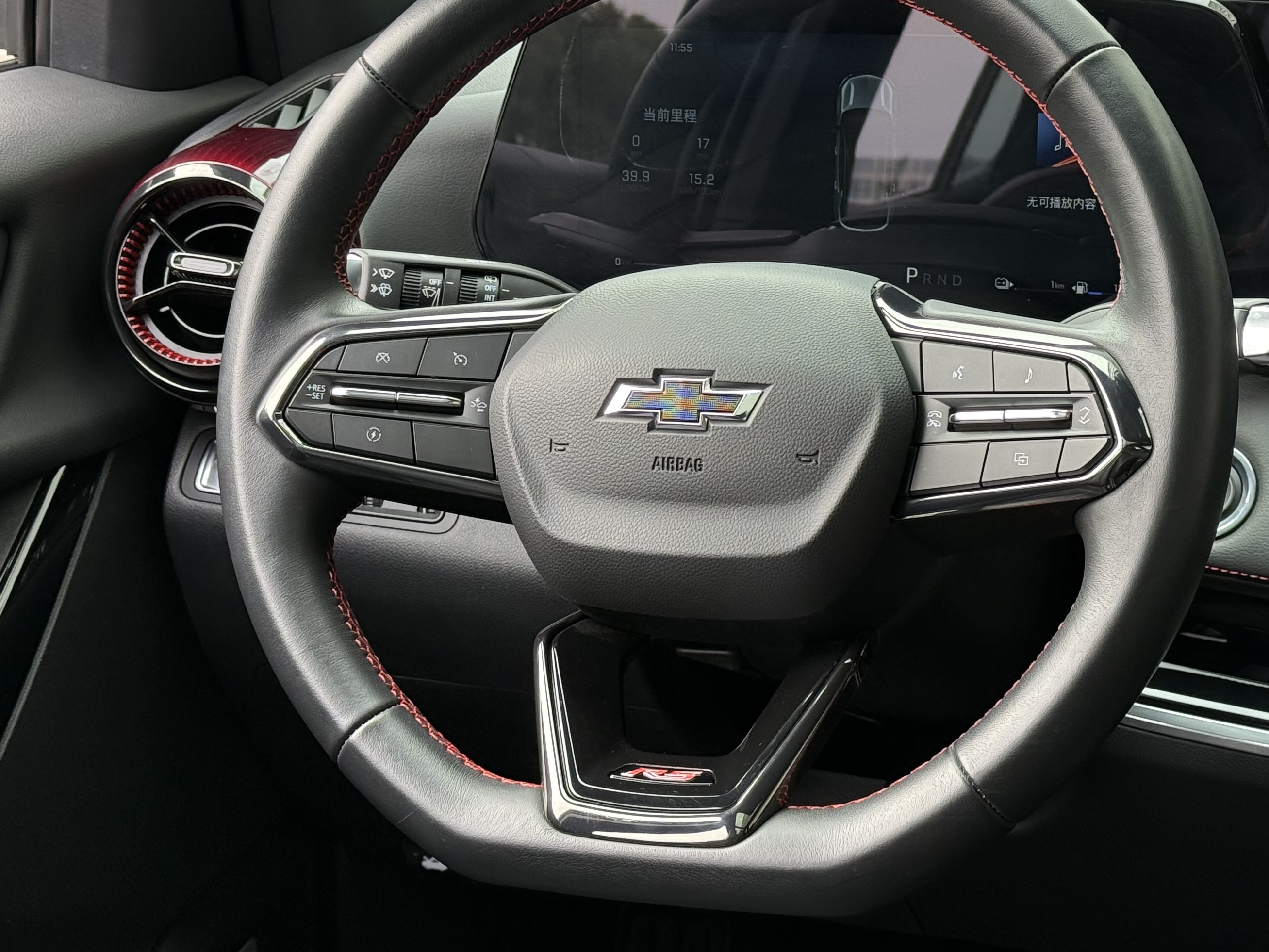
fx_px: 2713
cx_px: 693
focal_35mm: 74
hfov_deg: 26.3
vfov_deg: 19.9
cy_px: 352
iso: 80
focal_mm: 6.76
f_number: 1.78
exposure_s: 1/250
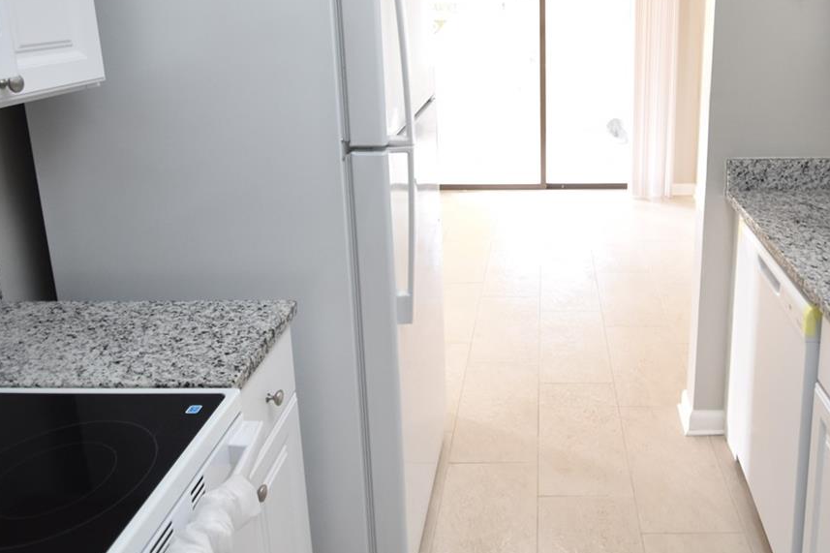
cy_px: 131
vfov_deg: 44.6
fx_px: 645
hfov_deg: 63.8
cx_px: 552
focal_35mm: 28
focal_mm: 10
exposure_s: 1/45
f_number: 3.5
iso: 800
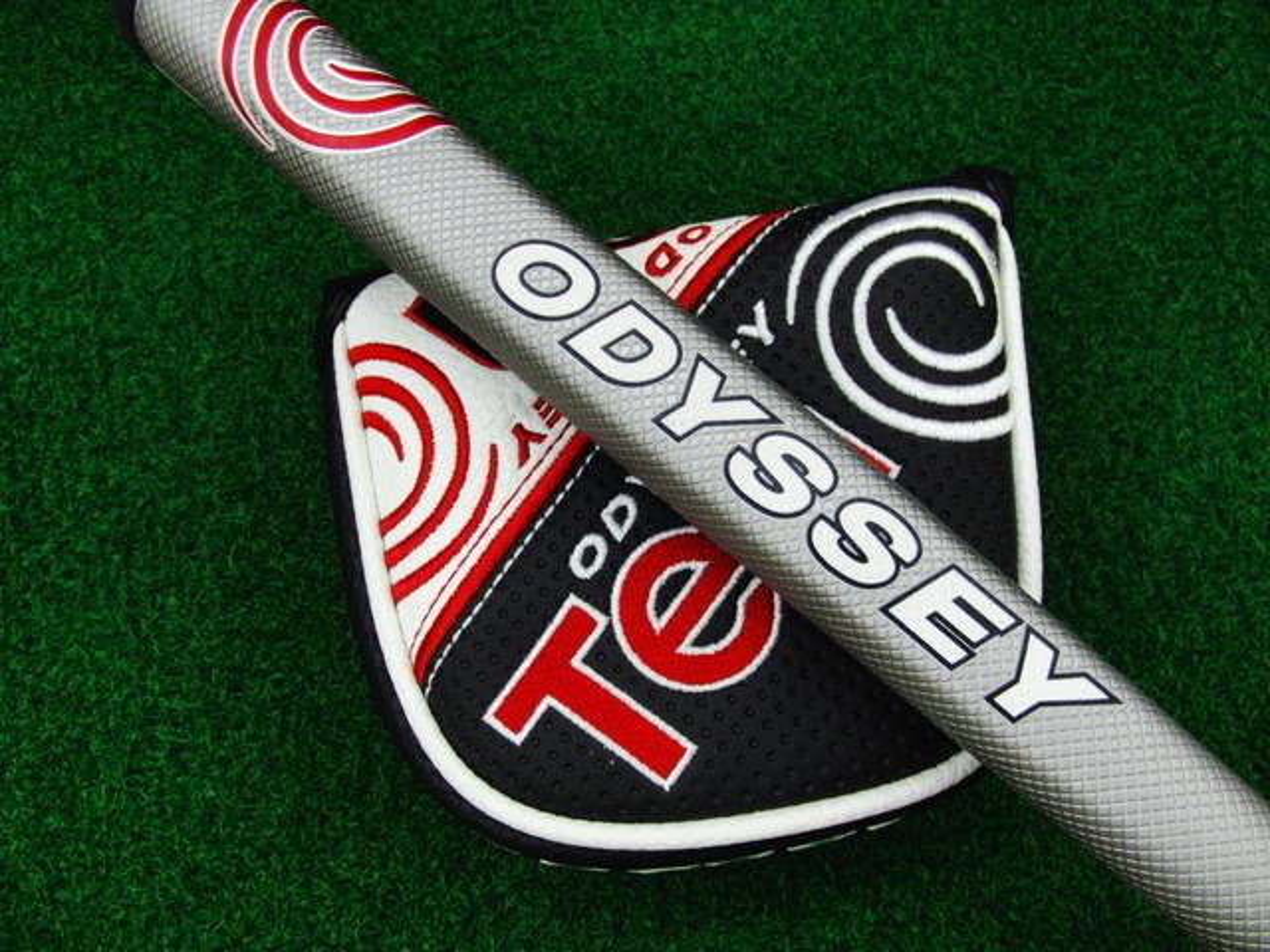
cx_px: 635
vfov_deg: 38.7
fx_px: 1357
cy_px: 476
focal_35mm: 37
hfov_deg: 50.1
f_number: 3.6
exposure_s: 1/80
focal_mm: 6.42
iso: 320
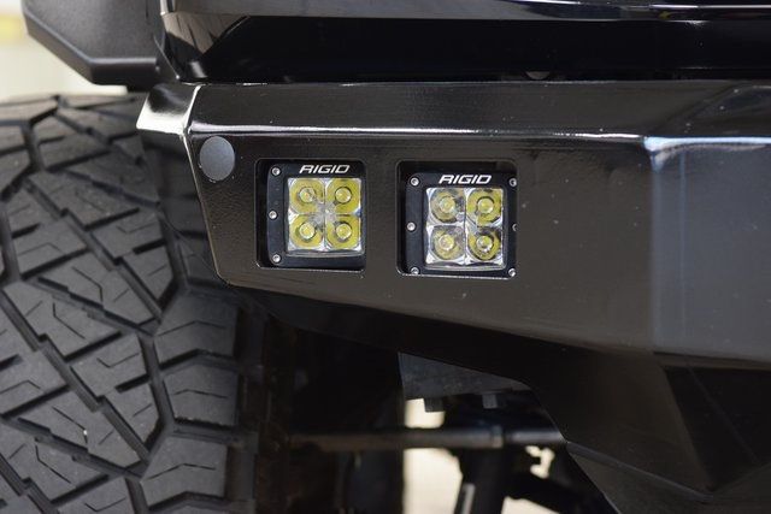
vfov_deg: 13.0
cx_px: 386
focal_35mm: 105
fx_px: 2249
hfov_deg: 19.5
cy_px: 257
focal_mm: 70
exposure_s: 1/30
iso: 1600
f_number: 4.5
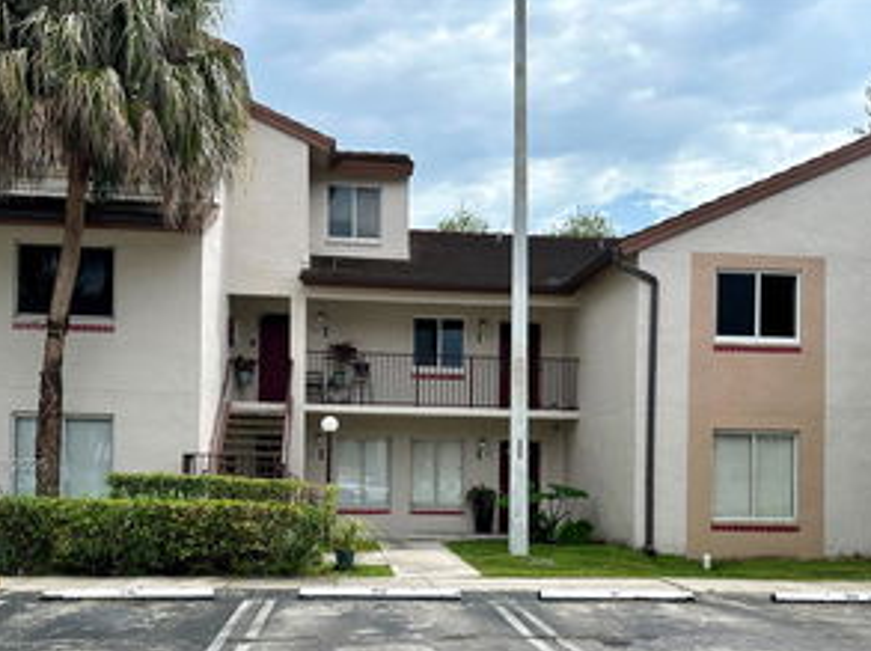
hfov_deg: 52.7
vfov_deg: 39.8
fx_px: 880
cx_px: 430
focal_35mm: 35
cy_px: 467
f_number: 1.78
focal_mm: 6.86
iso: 80
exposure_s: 1/3356
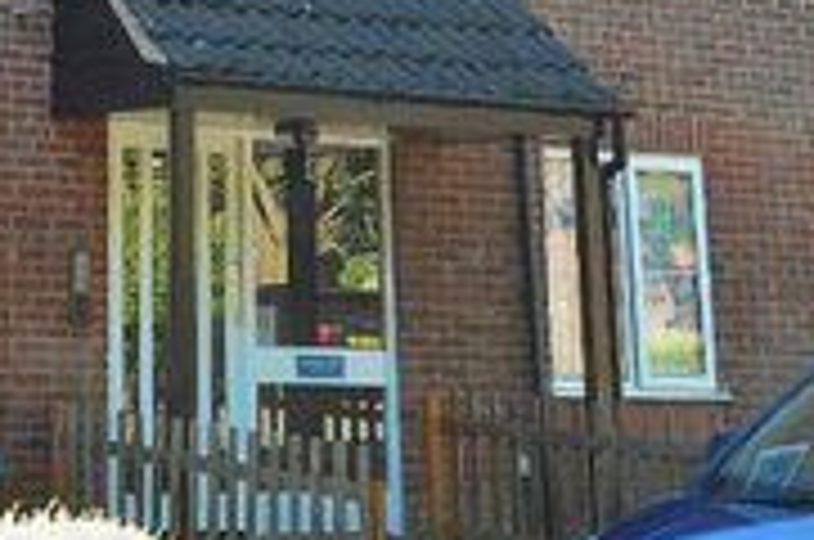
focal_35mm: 93
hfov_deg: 20.5
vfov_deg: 13.6
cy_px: -306
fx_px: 2099
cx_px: -162
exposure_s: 1/320
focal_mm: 16
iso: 3200
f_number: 9
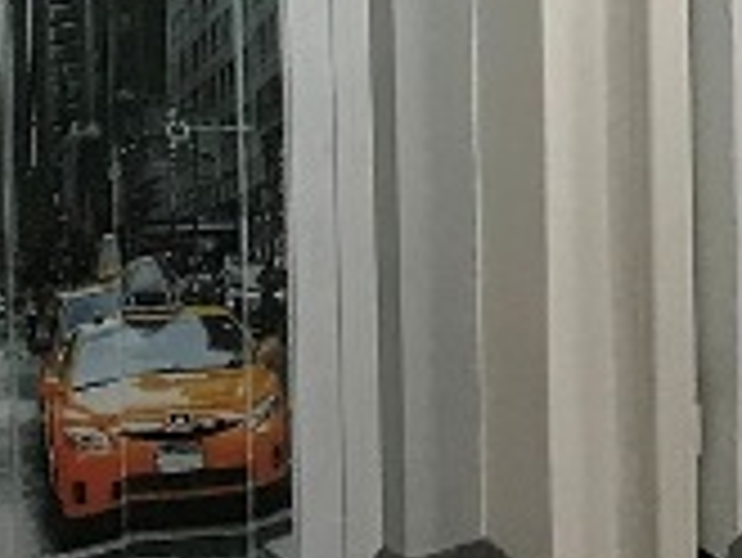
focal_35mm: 174
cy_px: -711
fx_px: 3732
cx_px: -261
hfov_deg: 11.0
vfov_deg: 8.0
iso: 40
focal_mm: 3.99
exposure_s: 1/33
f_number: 1.8
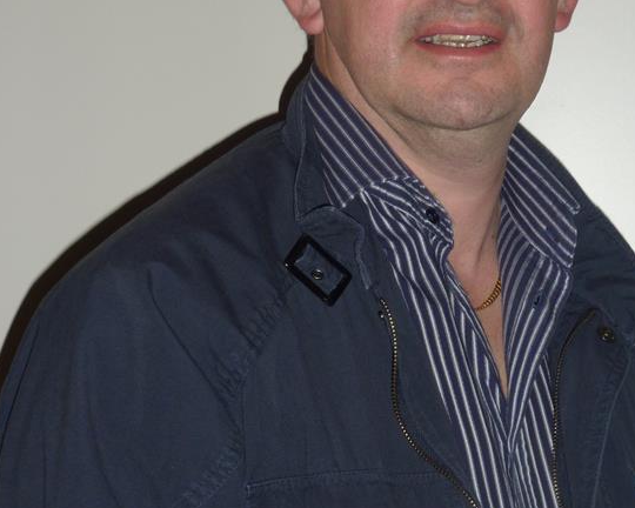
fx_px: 1804
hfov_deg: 19.9
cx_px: 371
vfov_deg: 16.0
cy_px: 188
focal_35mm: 96
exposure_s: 1/125
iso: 100
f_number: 3.9
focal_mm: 9.7
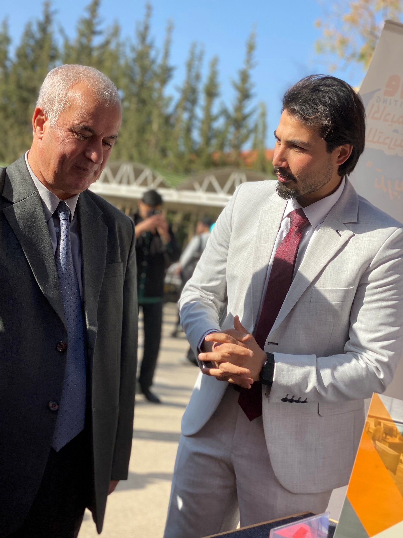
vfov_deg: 36.8
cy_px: 269
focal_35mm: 52
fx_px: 807
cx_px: 202
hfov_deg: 28.0
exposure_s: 1/773
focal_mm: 6
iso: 20
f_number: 2
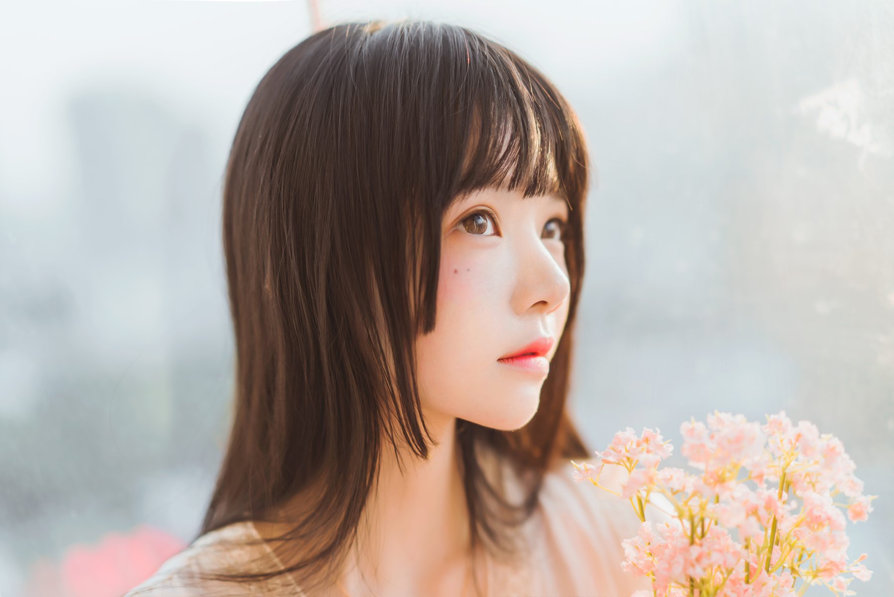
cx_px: 447
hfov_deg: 39.6
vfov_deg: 27.0
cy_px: 298
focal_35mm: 50
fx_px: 1242
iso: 125
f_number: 1.4
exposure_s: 1/320
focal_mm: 50
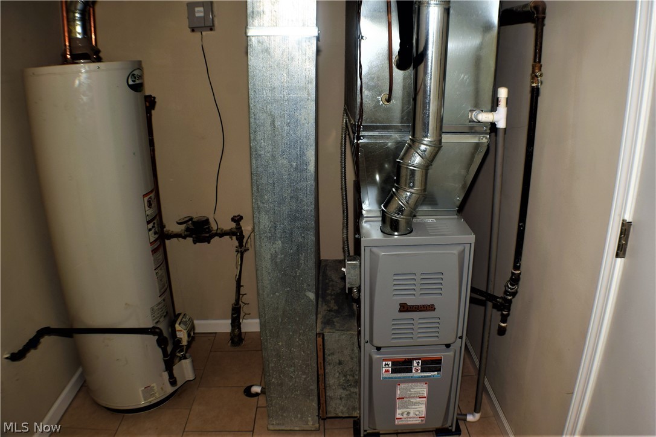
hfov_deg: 67.4
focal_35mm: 27
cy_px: 218
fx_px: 492
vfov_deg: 47.9
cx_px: 328
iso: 100
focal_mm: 18
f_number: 8
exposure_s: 1/60
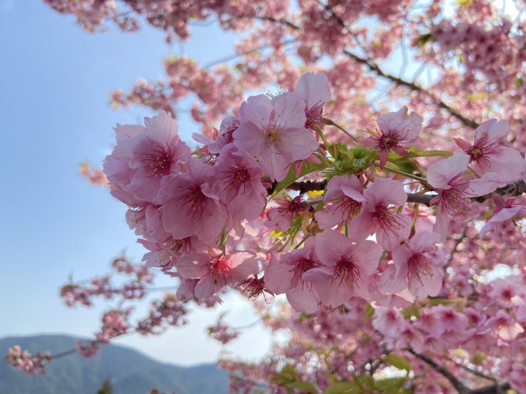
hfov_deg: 67.3
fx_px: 395
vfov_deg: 53.1
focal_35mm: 26
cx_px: 263
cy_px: 197
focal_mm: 4.25
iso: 32
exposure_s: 1/927
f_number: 1.8
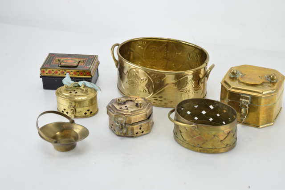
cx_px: 142
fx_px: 653
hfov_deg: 24.6
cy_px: 95
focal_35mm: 82
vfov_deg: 16.6
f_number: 5.6
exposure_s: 1/125
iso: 800
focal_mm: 55
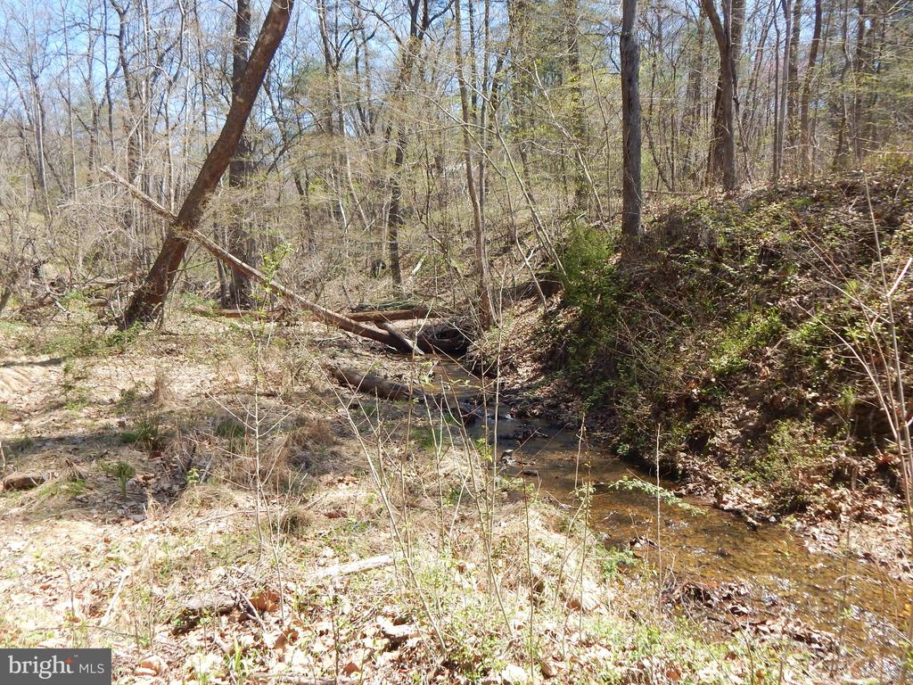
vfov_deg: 49.7
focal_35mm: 28
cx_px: 456
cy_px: 342
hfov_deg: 63.4
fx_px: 739
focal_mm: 5.1
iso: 125
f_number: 3.2
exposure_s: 1/400
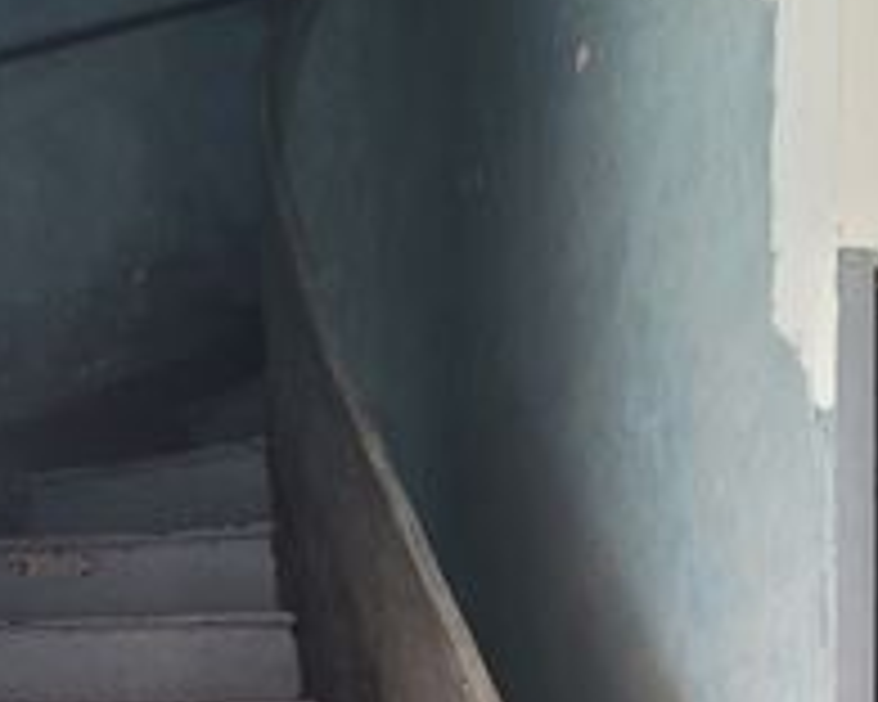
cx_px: 653
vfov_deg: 19.8
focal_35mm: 69
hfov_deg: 27.2
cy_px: 981
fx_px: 1793
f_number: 1.8
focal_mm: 5.4
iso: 160
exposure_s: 1/100
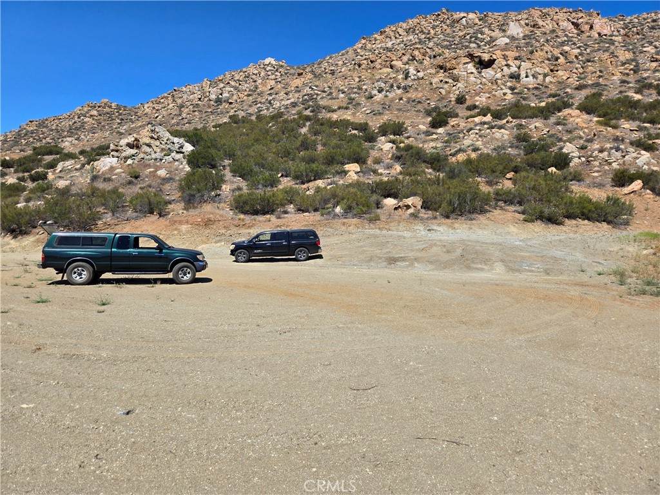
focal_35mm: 23
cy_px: 248
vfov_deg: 58.9
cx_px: 330
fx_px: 439
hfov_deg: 73.9
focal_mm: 5.4
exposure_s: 1/2921
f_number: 1.8
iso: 32
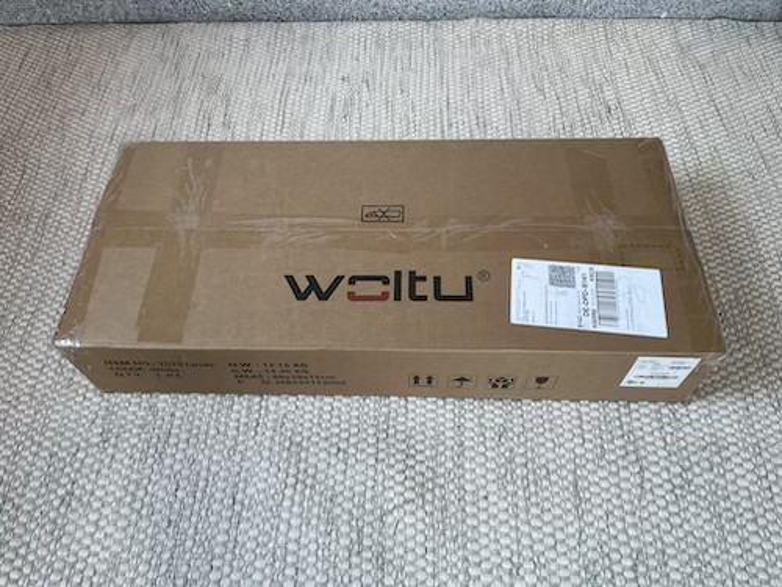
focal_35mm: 26
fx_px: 587
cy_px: 294
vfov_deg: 53.1
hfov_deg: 67.3
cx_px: 391
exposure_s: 1/100
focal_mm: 5.1
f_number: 1.6
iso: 50
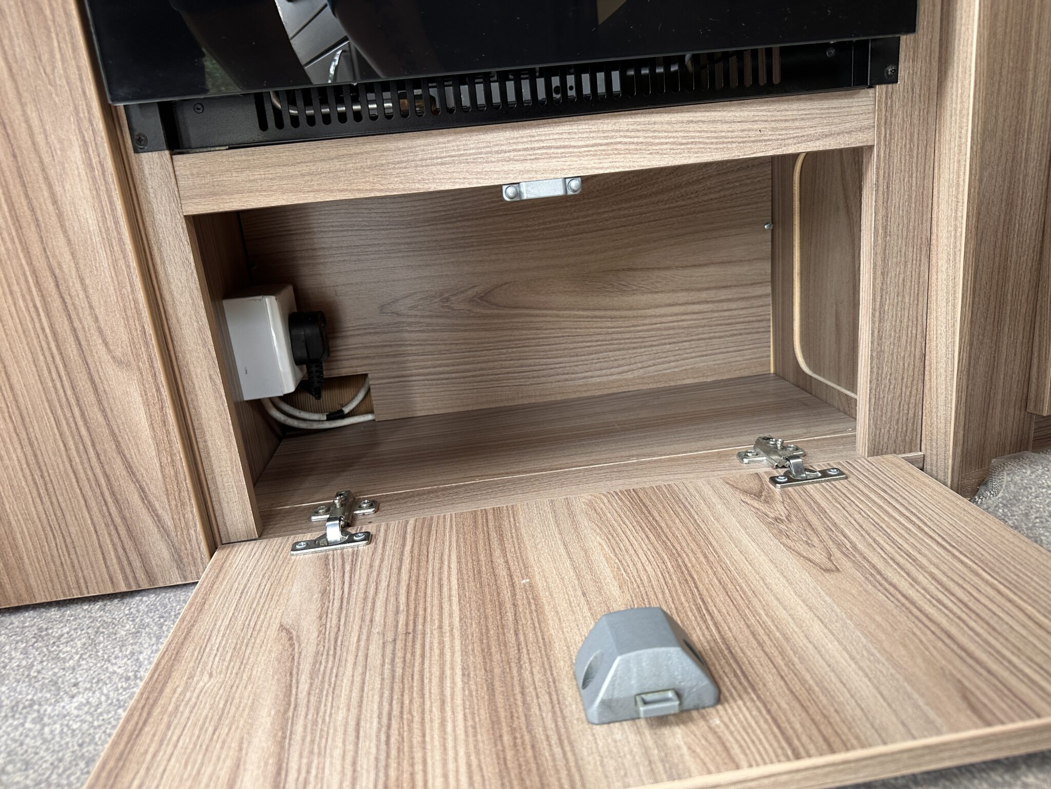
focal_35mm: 24
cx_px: 526
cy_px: 394
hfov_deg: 71.6
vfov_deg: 56.8
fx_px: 729
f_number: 1.78
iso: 160
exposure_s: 1/121
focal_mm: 6.86
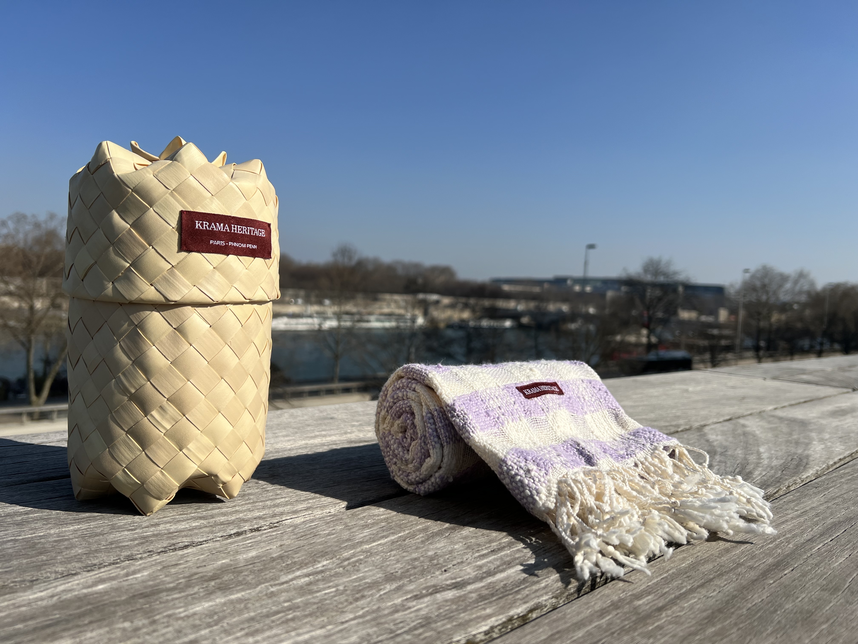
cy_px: 322
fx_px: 644
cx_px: 429
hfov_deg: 67.3
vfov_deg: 53.1
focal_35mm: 26
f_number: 1.5
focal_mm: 5.7
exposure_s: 1/8696
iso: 50
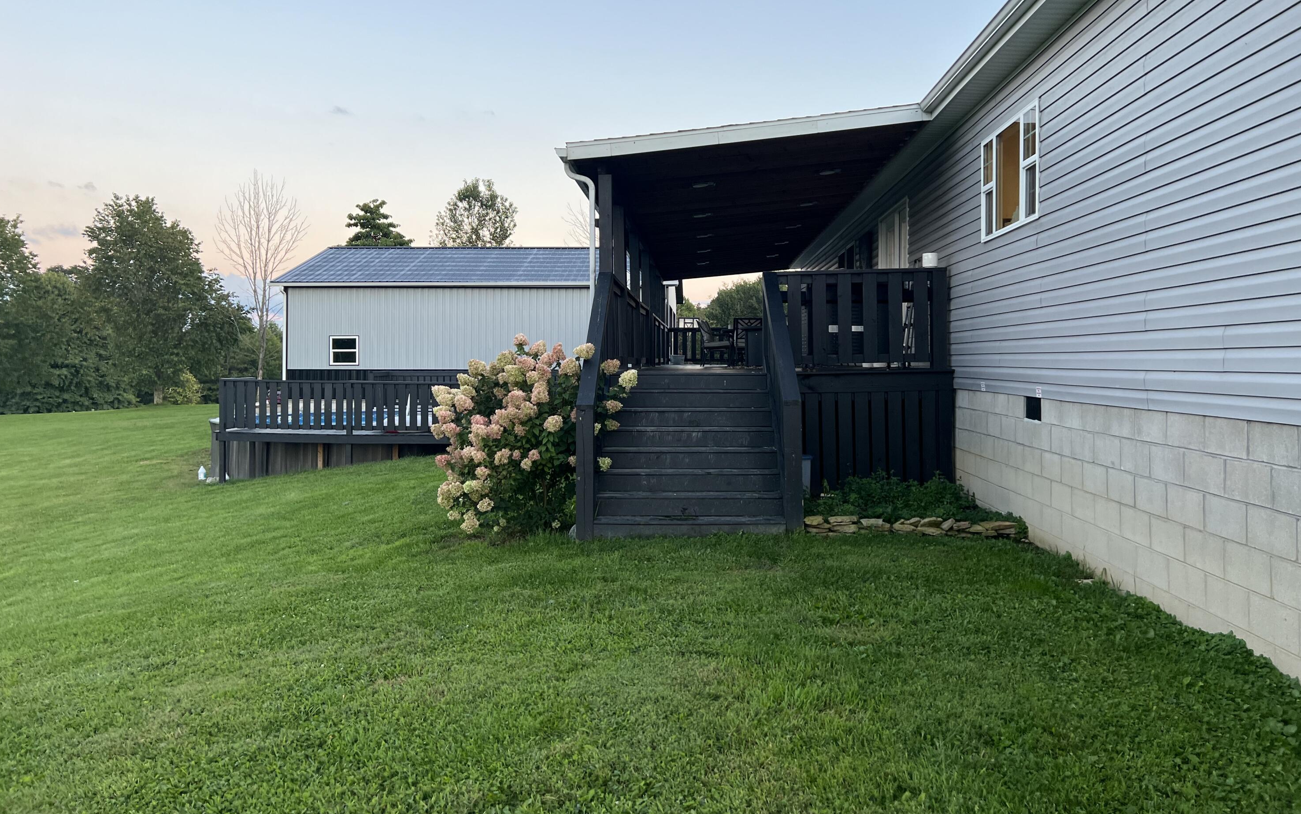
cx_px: 647
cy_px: 340
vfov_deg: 44.4
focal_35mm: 28
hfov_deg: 66.5
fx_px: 993
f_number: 1.5
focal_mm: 5.7
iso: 50
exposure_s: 1/121
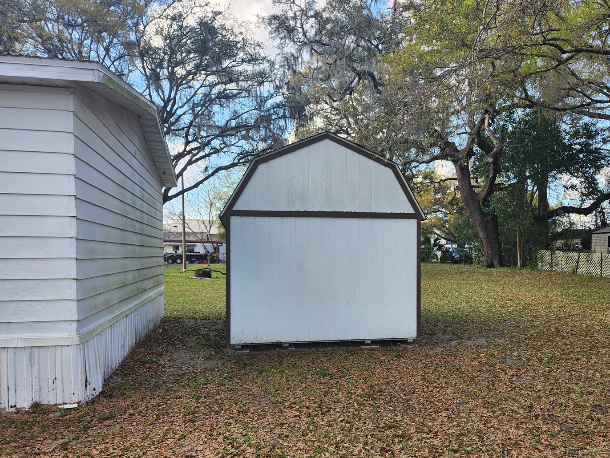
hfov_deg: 63.2
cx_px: 344
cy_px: 260
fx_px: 494
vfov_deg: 49.6
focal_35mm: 28
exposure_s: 1/368
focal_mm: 5
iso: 50
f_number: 1.8
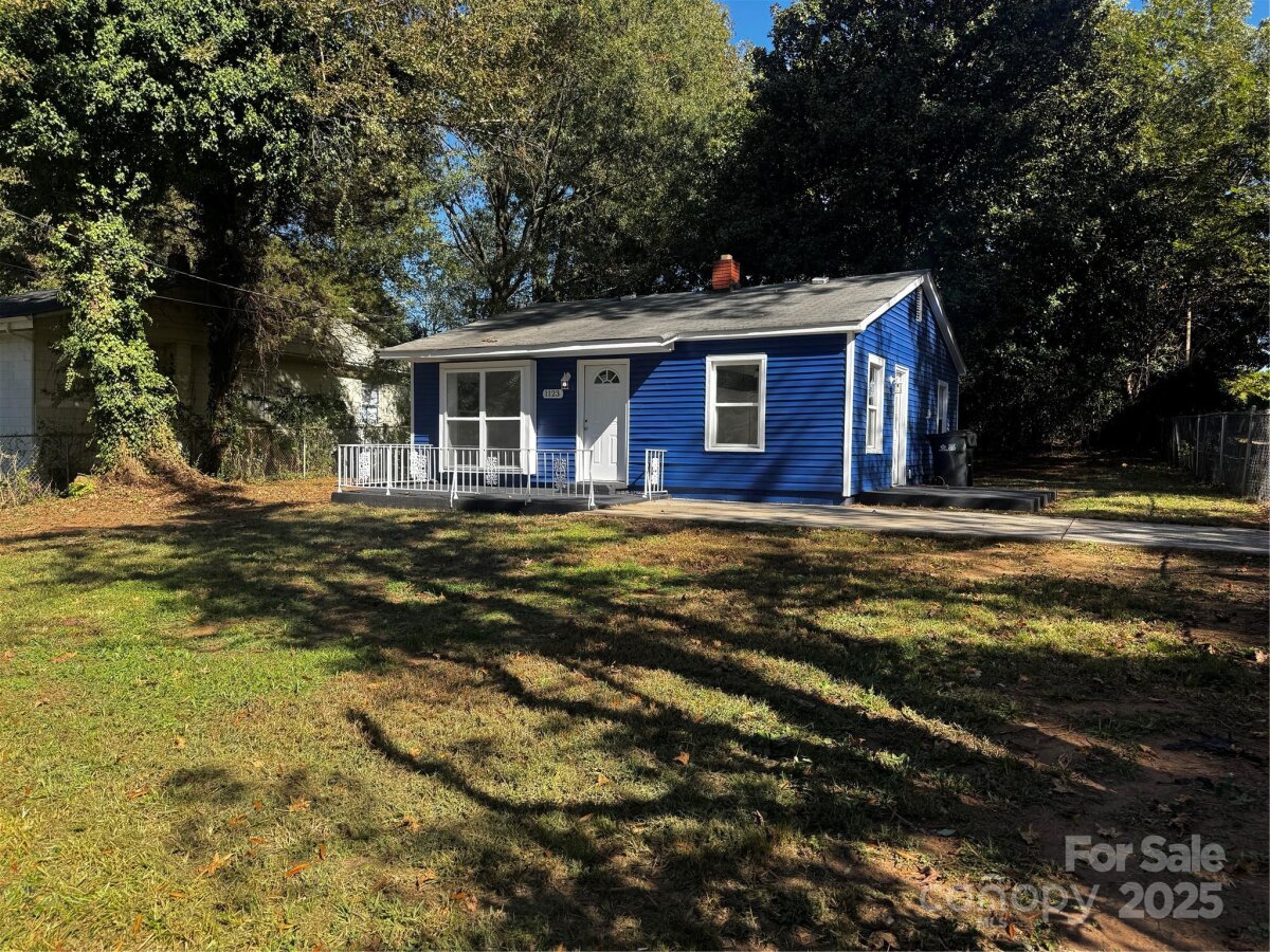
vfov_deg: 56.8
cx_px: 635
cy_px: 476
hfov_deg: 71.6
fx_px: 881
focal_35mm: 24
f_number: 1.78
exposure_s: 1/1285
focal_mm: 6.76
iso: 80
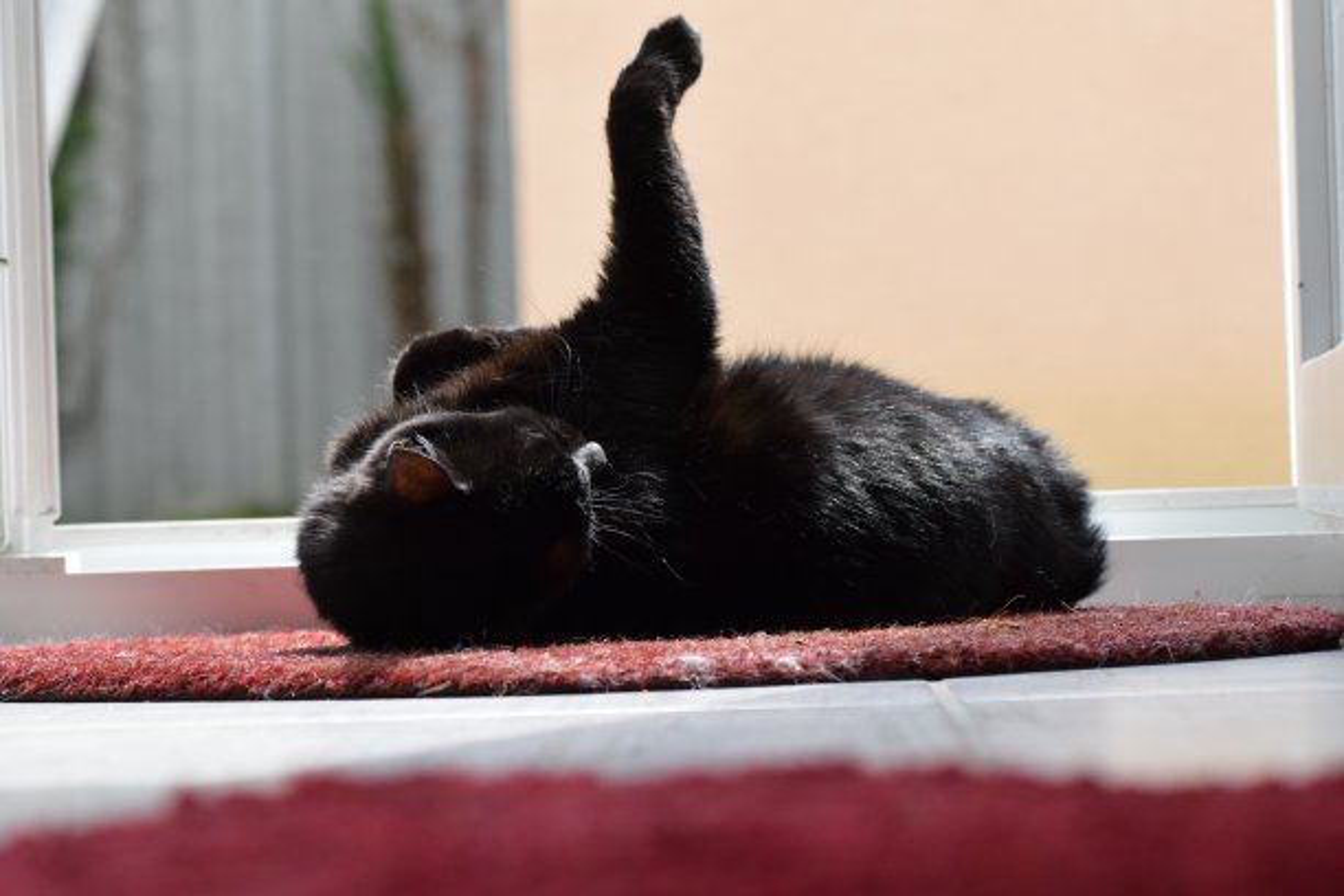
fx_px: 3920
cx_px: 672
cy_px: 448
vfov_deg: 13.0
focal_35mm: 105
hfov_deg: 19.5
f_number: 8
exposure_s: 1/1600
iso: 1600
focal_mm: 70
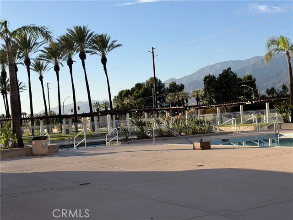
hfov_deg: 39.7
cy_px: 110
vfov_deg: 30.3
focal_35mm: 48
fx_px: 406
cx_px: 146
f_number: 1.78
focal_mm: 6.76
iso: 64
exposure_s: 1/3891
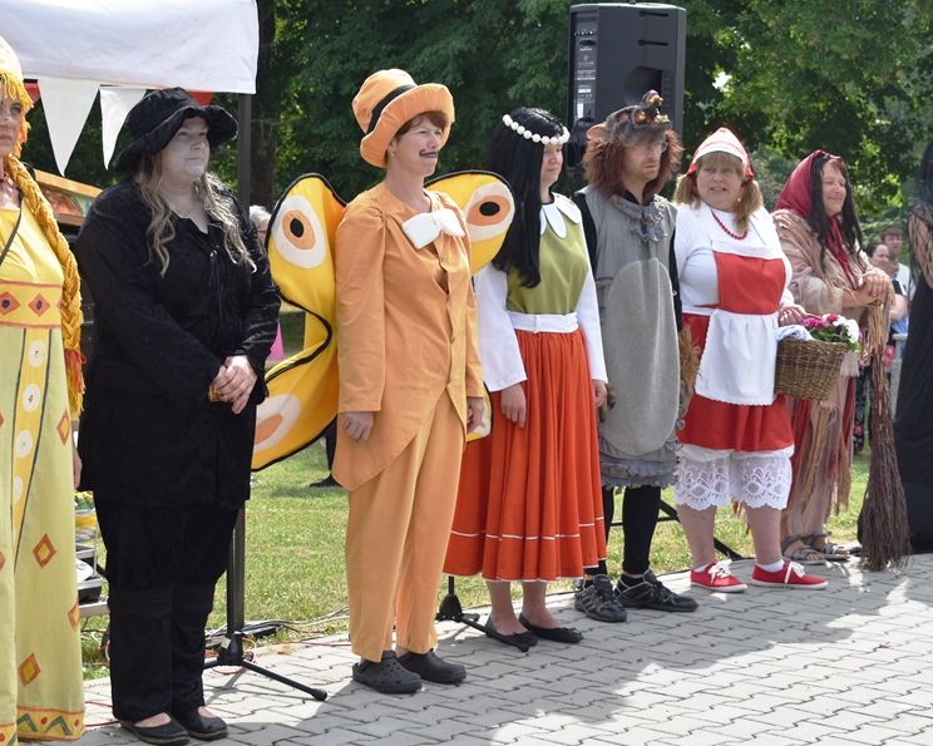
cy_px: 348
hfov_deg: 20.6
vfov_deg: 16.5
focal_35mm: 93
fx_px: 2568
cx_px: 401
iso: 200
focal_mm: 48
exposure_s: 1/320
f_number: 9
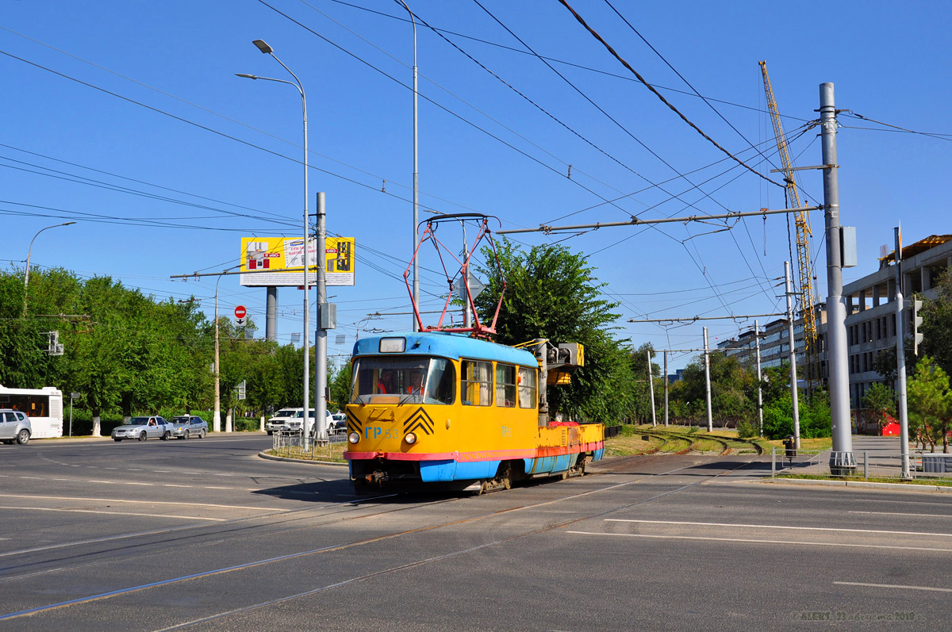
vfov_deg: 31.8
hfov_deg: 46.4
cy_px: 316
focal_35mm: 42
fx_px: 1109
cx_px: 476
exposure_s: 1/640
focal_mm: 28
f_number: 9
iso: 200
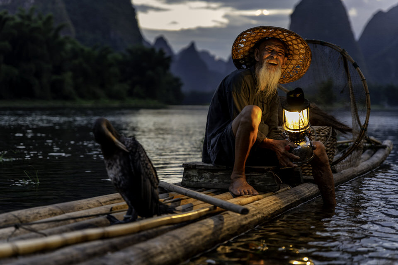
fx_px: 774
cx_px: 199
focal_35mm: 70
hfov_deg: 28.8
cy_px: 132
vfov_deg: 19.5
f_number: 2.8
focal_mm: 70
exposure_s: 1/60
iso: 400
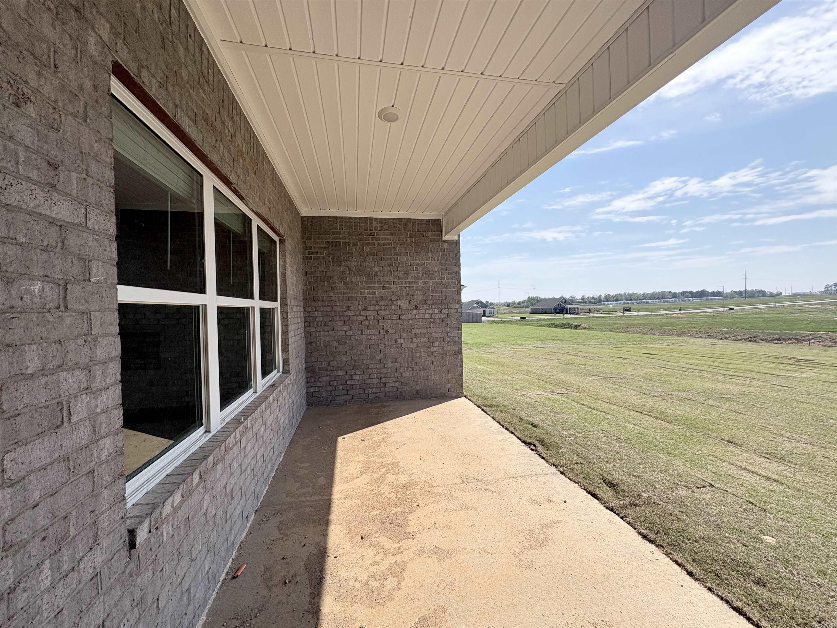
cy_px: 314
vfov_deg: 85.7
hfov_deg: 102.1
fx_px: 339
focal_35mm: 14
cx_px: 418
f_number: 2.2
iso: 50
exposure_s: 1/2273
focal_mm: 2.22
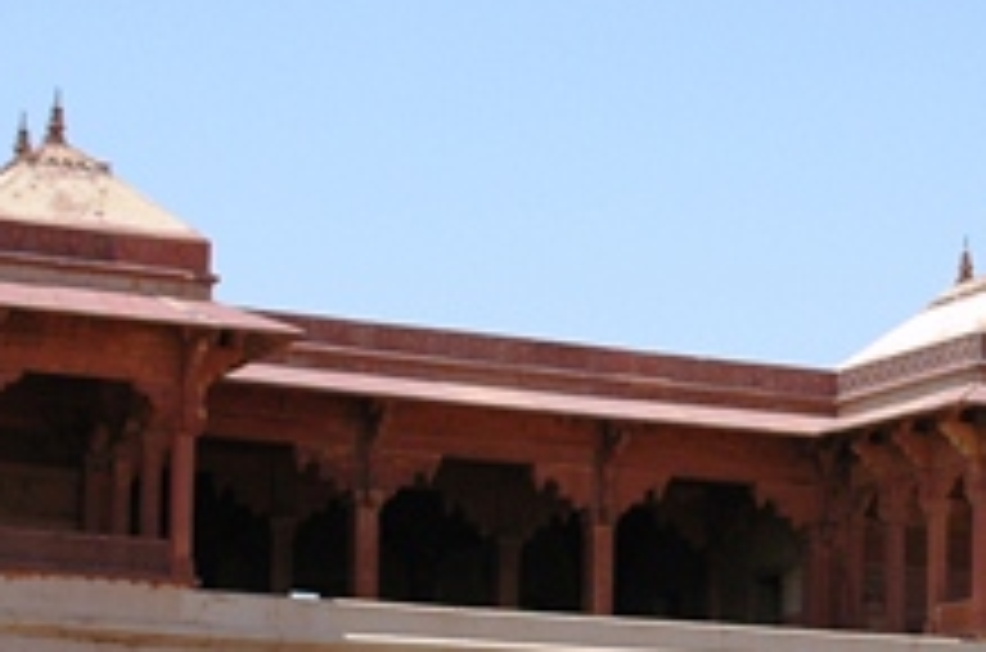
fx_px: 3361
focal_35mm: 123
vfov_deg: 11.1
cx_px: 945
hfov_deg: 16.4
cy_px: 504
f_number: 11
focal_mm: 28
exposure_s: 1/320
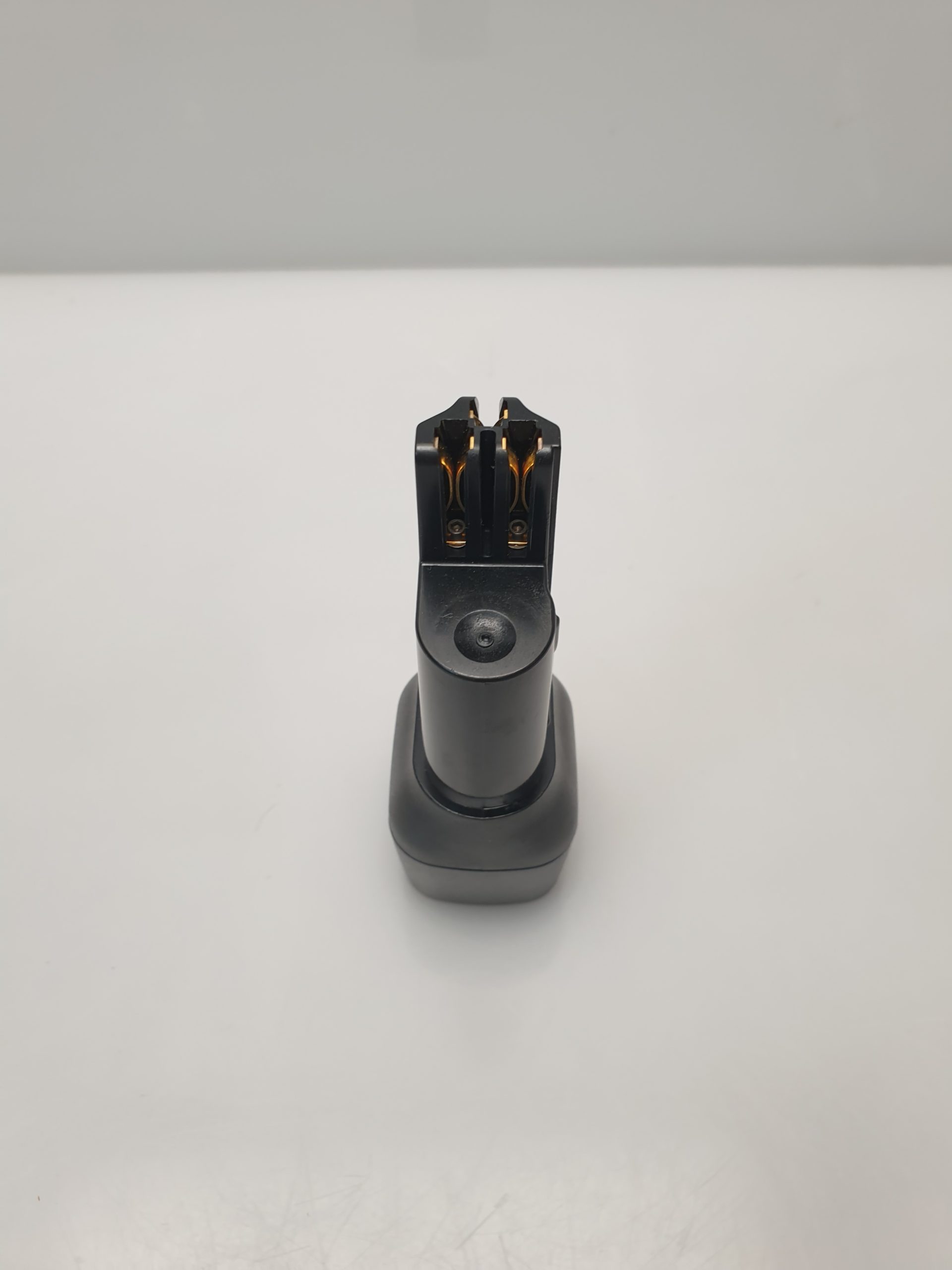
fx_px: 953
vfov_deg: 67.3
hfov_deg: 53.1
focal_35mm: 26
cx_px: 476
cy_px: 635
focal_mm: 4.3
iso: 64
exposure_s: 1/50
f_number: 2.4
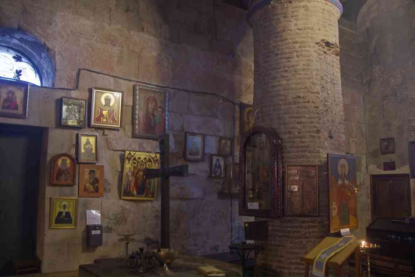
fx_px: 380
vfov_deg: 40.0
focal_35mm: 33
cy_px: 138
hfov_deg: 57.2
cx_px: 208
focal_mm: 21.9
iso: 3200
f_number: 3.5
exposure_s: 1/8
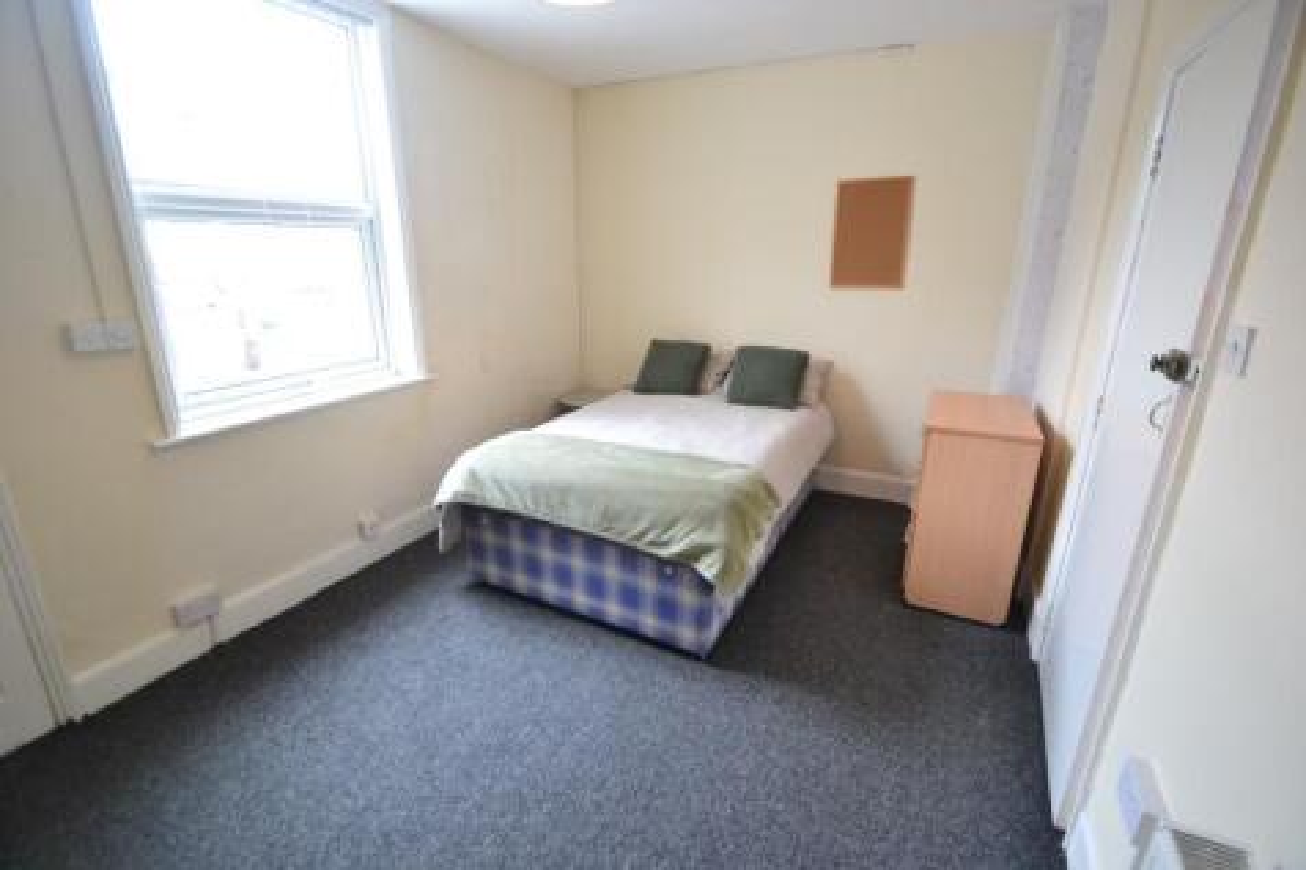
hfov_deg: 100.4
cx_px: 653
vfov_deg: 77.3
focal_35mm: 15
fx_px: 544
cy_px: 435
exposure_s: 1/60
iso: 800
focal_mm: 10
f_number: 4
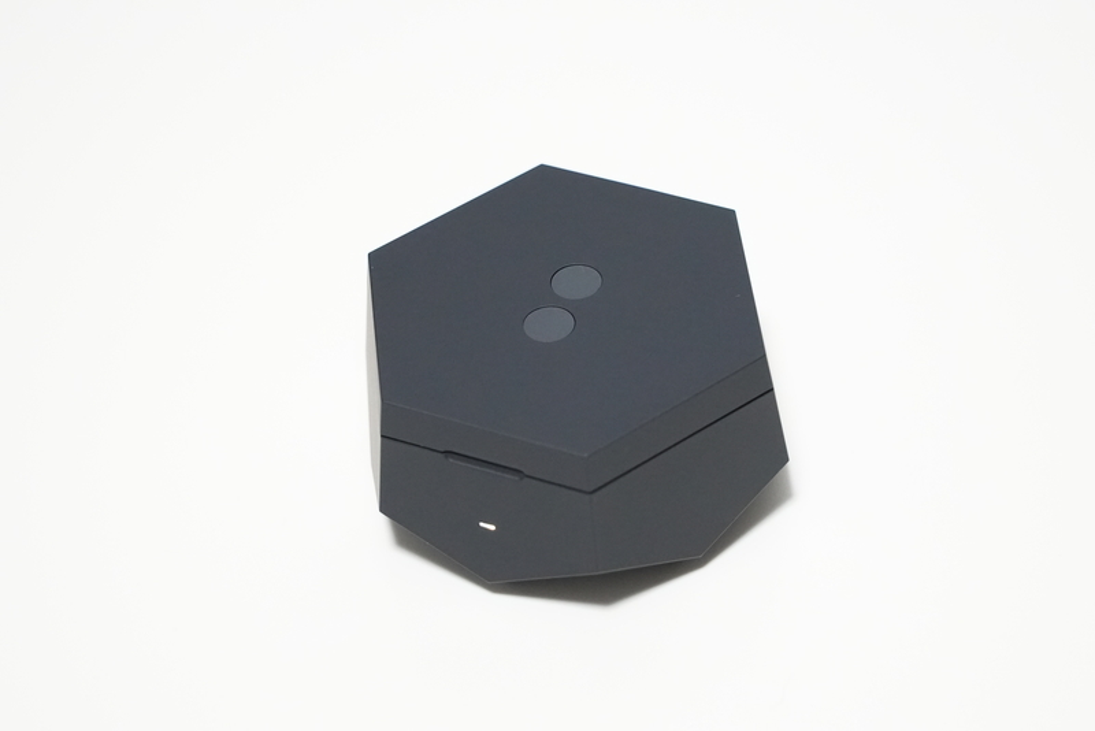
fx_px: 3195
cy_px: 366
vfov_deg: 13.1
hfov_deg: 19.4
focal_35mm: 105
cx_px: 548
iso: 12800
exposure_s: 1/100
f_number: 8
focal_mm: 105
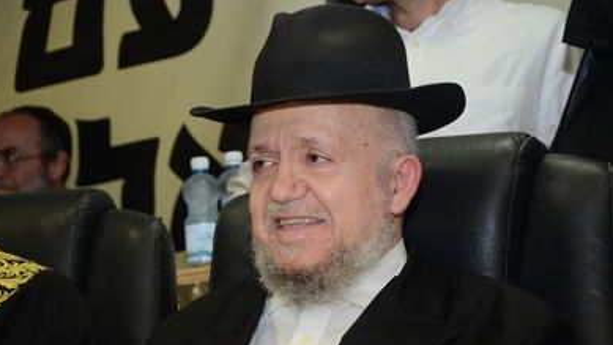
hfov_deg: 16.6
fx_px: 2097
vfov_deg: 9.4
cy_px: 181
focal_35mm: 129
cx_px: 306
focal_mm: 80
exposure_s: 1/80
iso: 320
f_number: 5.6
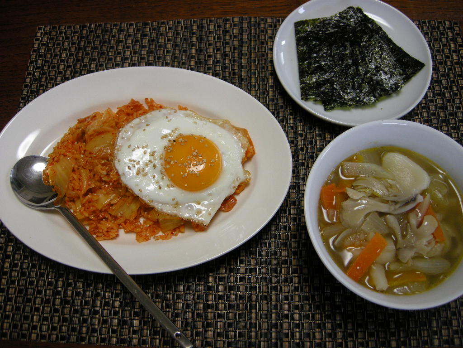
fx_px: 468
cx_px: 232
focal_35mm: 35
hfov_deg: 52.6
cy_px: 174
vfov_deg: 40.7
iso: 180
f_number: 2.7
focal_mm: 7.5
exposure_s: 1/57.4
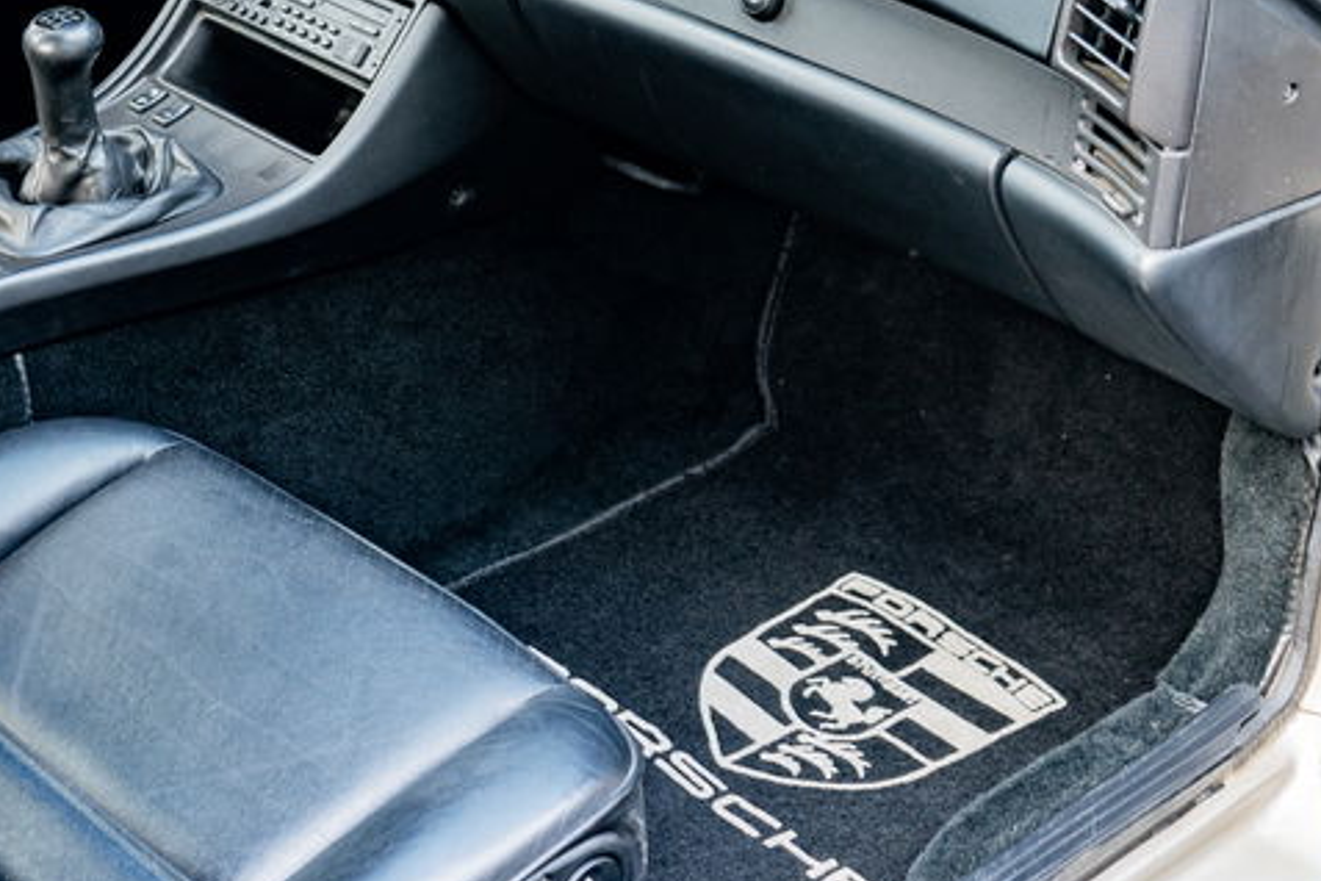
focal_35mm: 73
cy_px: 136
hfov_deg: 27.1
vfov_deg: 18.4
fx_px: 2678
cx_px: 241
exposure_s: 1/10
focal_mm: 34
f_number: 4
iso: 250
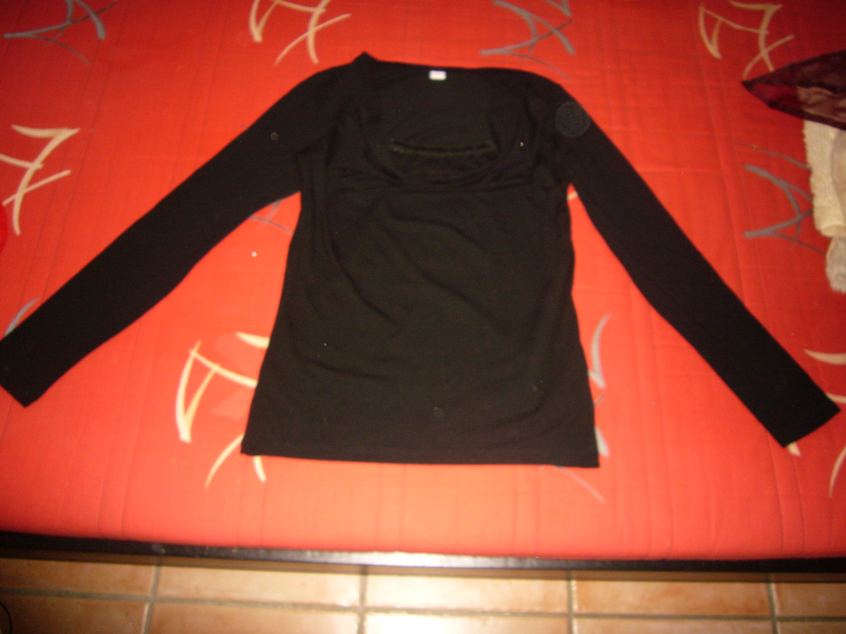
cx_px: 423
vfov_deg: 49.8
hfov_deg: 63.4
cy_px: 317
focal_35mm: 28
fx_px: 684
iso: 125
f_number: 2.8
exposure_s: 1/30
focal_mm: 4.6
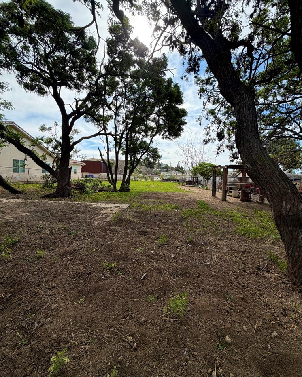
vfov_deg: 96.7
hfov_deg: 84.0
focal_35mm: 15
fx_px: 168
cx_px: 149
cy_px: 180
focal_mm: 2.22
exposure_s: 1/770
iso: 40
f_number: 2.2
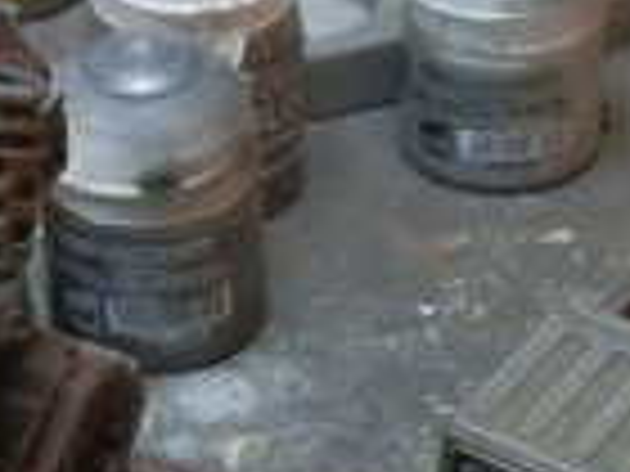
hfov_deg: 18.4
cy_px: 535
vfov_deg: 13.5
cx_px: 292
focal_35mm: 107
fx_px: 1947
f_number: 3.1
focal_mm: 5
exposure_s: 1/100
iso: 400
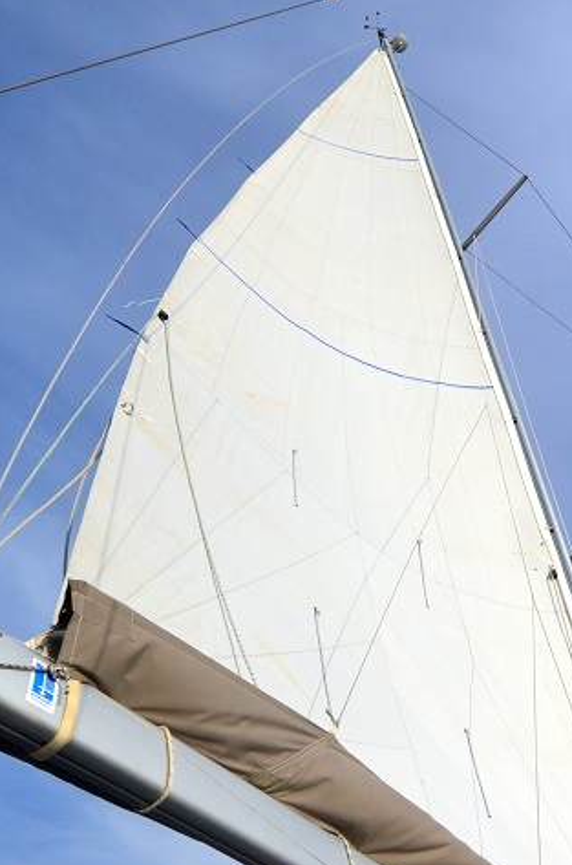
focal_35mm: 38
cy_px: 603
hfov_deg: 34.9
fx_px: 910
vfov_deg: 49.6
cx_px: 308
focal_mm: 12
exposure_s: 1/8000
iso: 400
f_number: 4
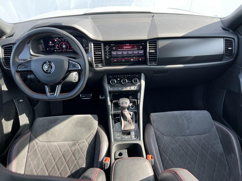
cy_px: 90
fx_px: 182
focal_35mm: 26
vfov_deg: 53.1
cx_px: 121
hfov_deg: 67.3
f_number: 1.5
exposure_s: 1/121
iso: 40
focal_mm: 5.7
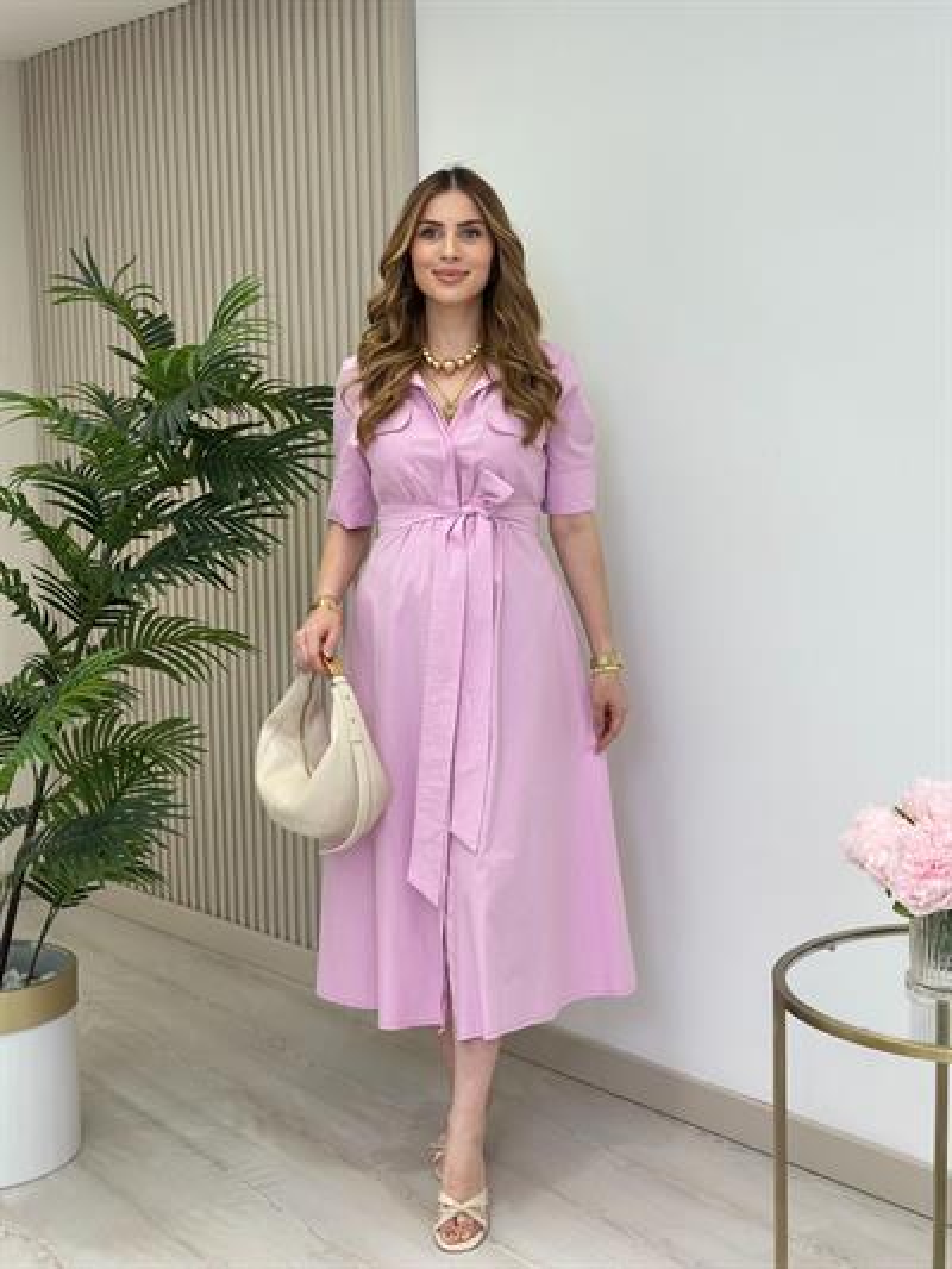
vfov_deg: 39.6
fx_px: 1759
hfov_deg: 30.3
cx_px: 476
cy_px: 634
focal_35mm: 48
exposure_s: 1/349
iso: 80
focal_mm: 6.86
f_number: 1.78
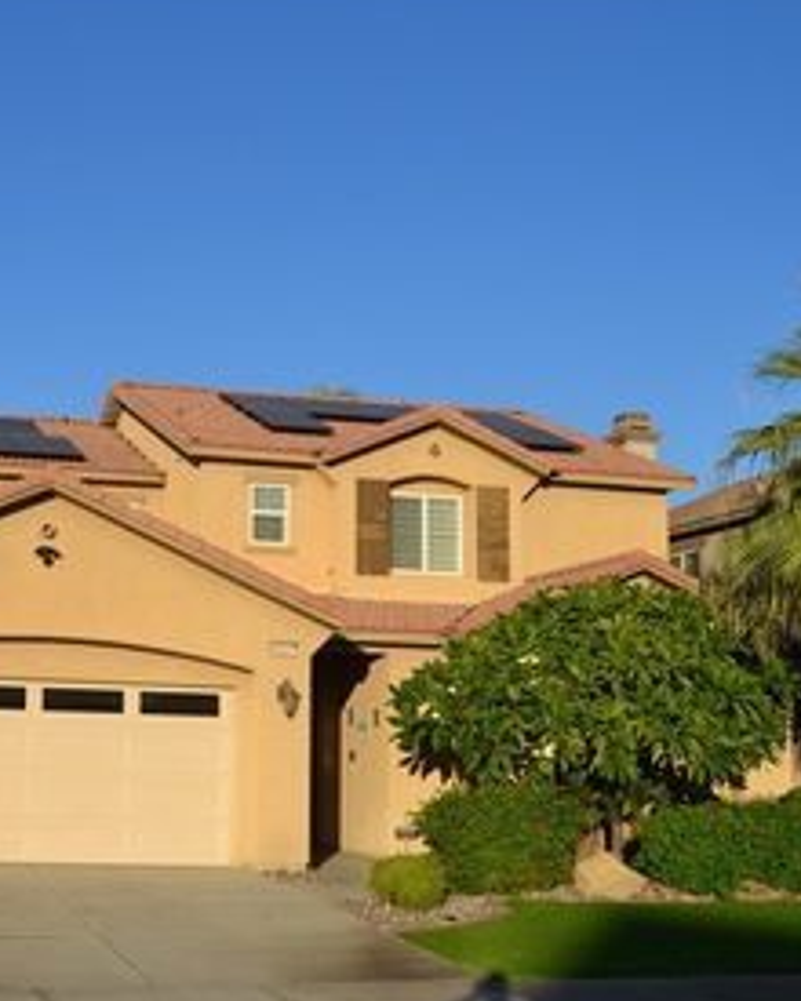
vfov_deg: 40.3
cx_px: 33
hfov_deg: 30.8
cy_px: 566
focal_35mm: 46
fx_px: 1363
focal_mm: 18
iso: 100
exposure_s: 1/250
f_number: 8
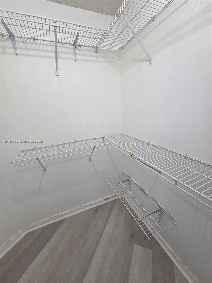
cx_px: 106
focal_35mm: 13
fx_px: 106
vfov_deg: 106.2
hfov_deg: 89.9
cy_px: 142
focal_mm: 2.2
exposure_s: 1/120
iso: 250
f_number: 2.2
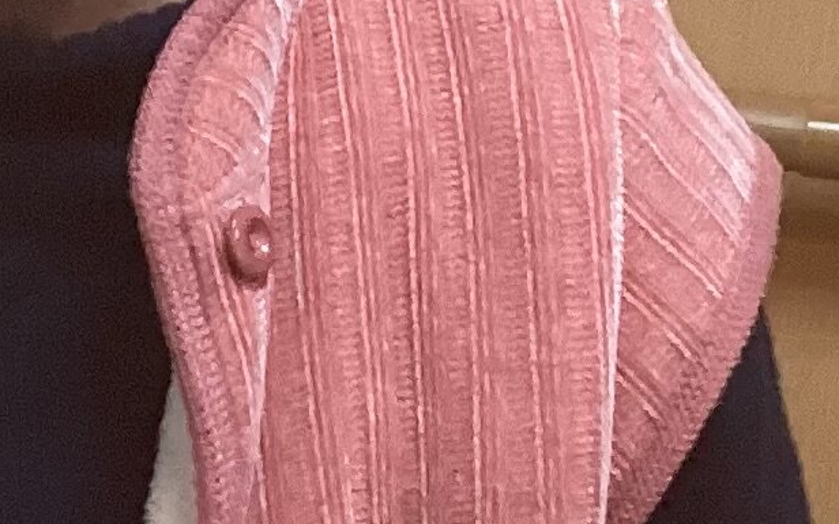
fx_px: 3979
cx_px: 15
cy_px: 230
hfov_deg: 11.9
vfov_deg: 7.5
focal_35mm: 174
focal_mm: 3.3
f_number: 2.4
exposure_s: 1/60
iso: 200
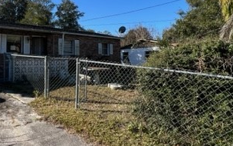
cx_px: 69
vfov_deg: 42.9
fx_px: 184
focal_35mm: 29
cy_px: 56
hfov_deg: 62.2
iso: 32
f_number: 1.8
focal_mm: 1.57
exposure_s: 1/896
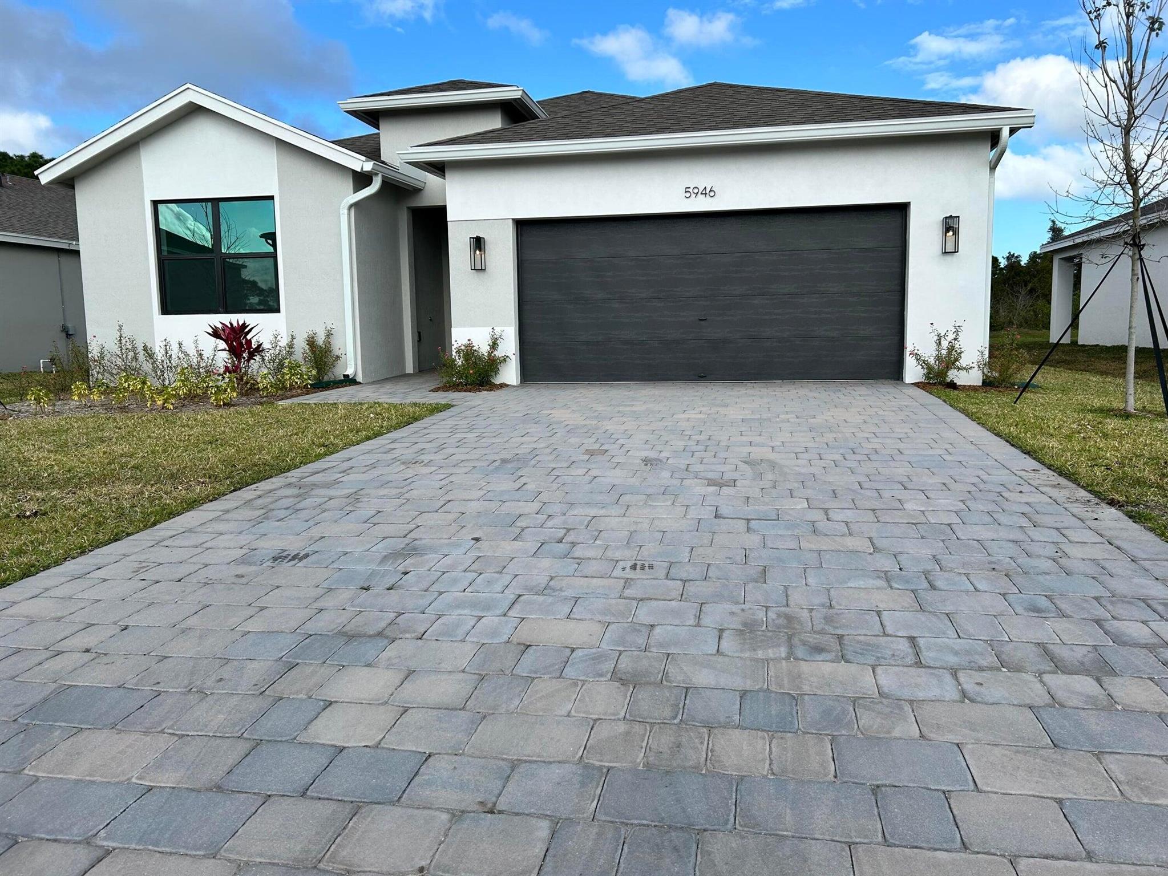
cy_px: 438
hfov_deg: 67.3
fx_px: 877
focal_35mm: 26
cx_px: 584
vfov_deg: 53.1
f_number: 1.5
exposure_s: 1/3077
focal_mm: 5.7
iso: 50
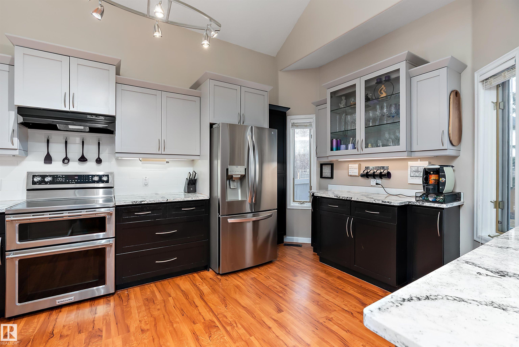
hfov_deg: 96.7
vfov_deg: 73.8
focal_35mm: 16
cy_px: 174
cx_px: 260
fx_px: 231
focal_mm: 16
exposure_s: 1/6
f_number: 8
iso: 640
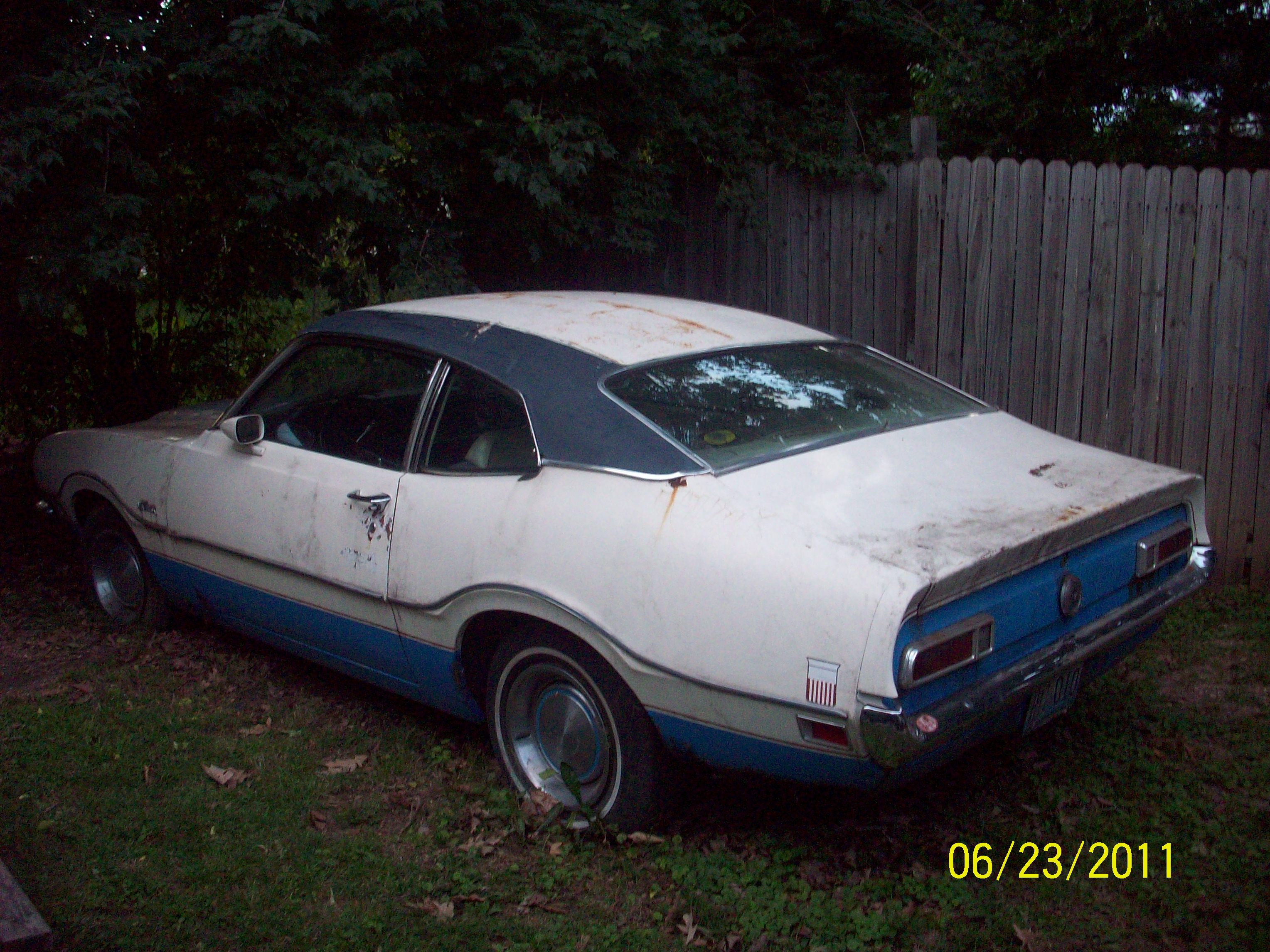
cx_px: 635
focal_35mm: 37
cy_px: 476
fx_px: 1357
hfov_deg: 50.1
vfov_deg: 38.7
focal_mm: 6.2
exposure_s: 1/64
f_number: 2.8
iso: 200
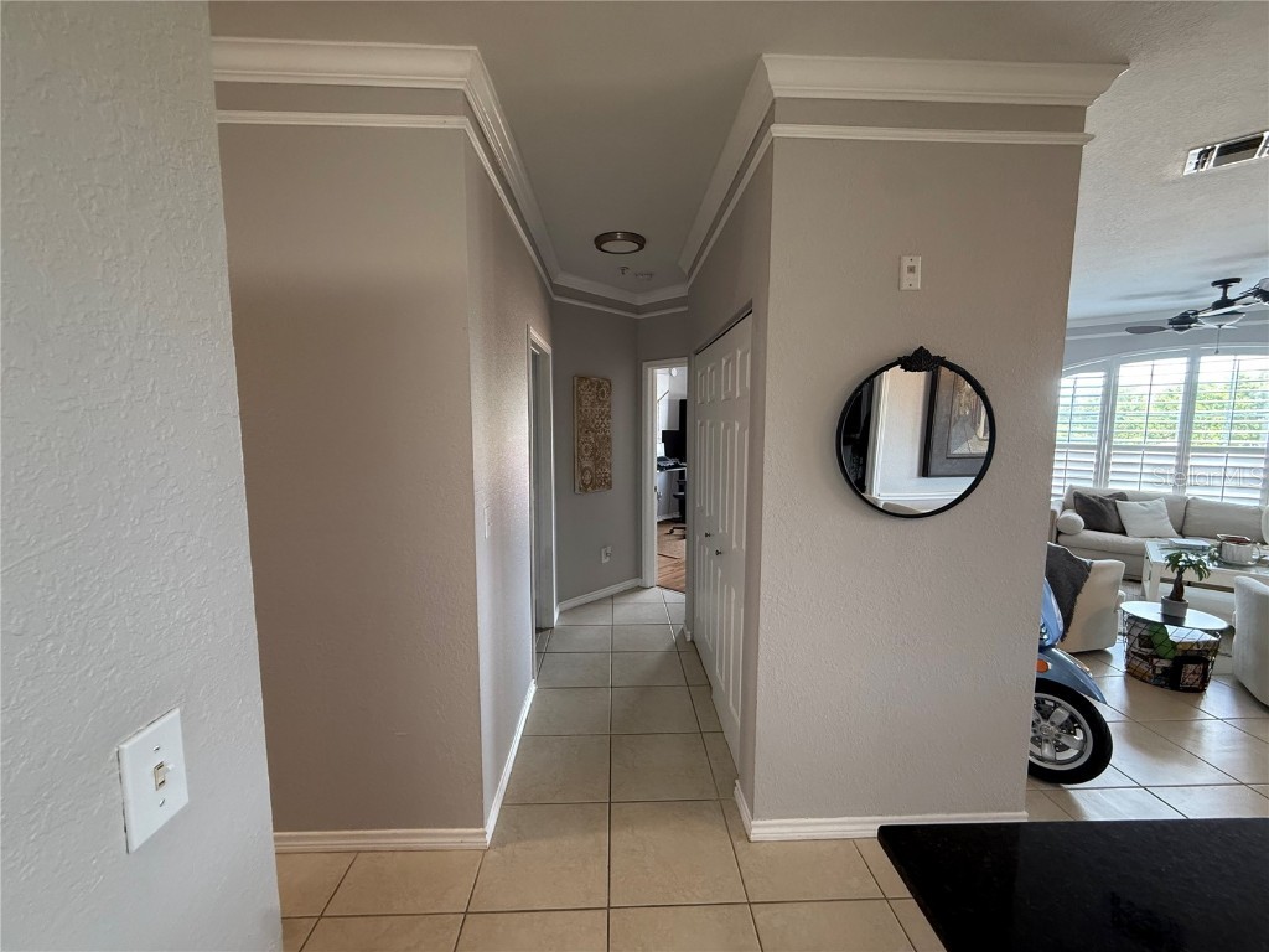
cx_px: 634
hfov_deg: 102.1
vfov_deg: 85.7
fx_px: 513
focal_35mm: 14
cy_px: 476
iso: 250
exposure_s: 1/60
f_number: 2.2
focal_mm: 2.22
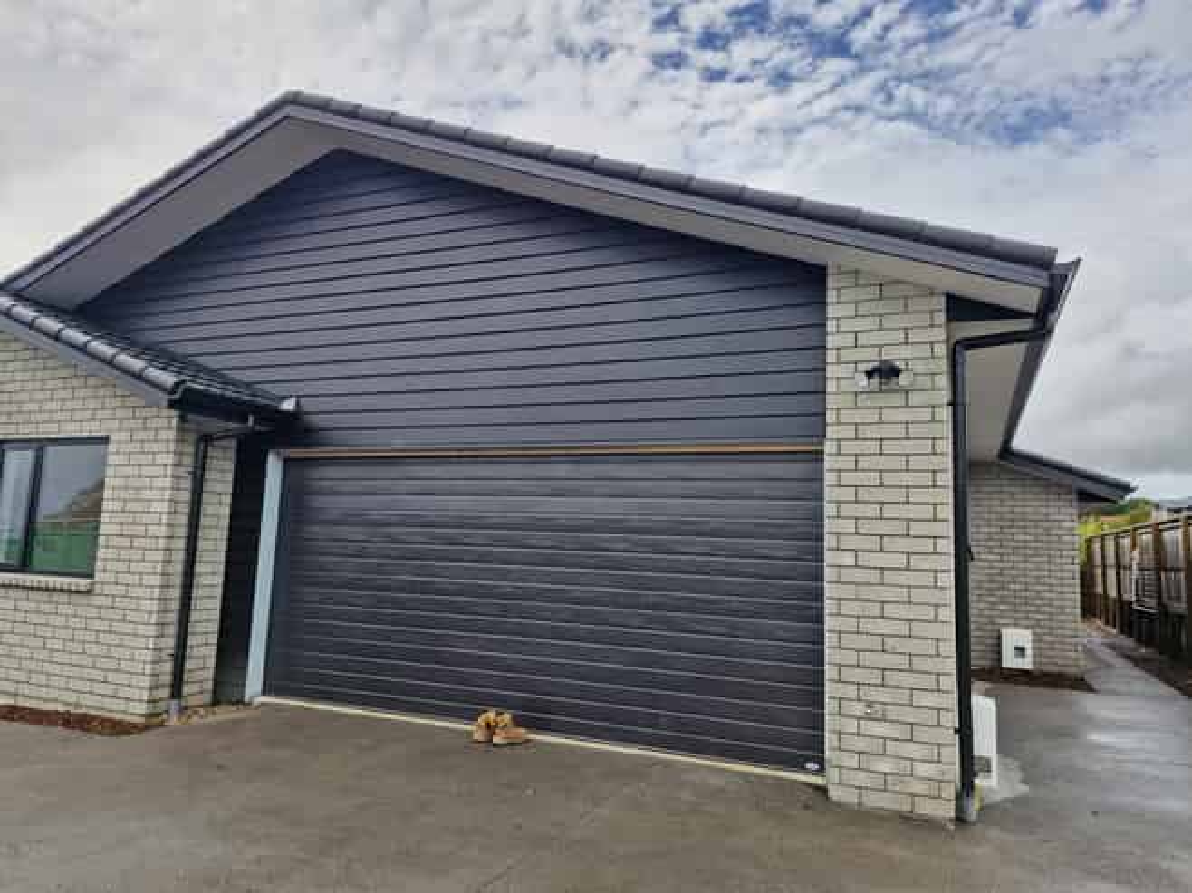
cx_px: 596
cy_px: 446
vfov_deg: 58.8
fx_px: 792
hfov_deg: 73.9
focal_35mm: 23
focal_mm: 5.54
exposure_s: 1/1676
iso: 50
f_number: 1.8
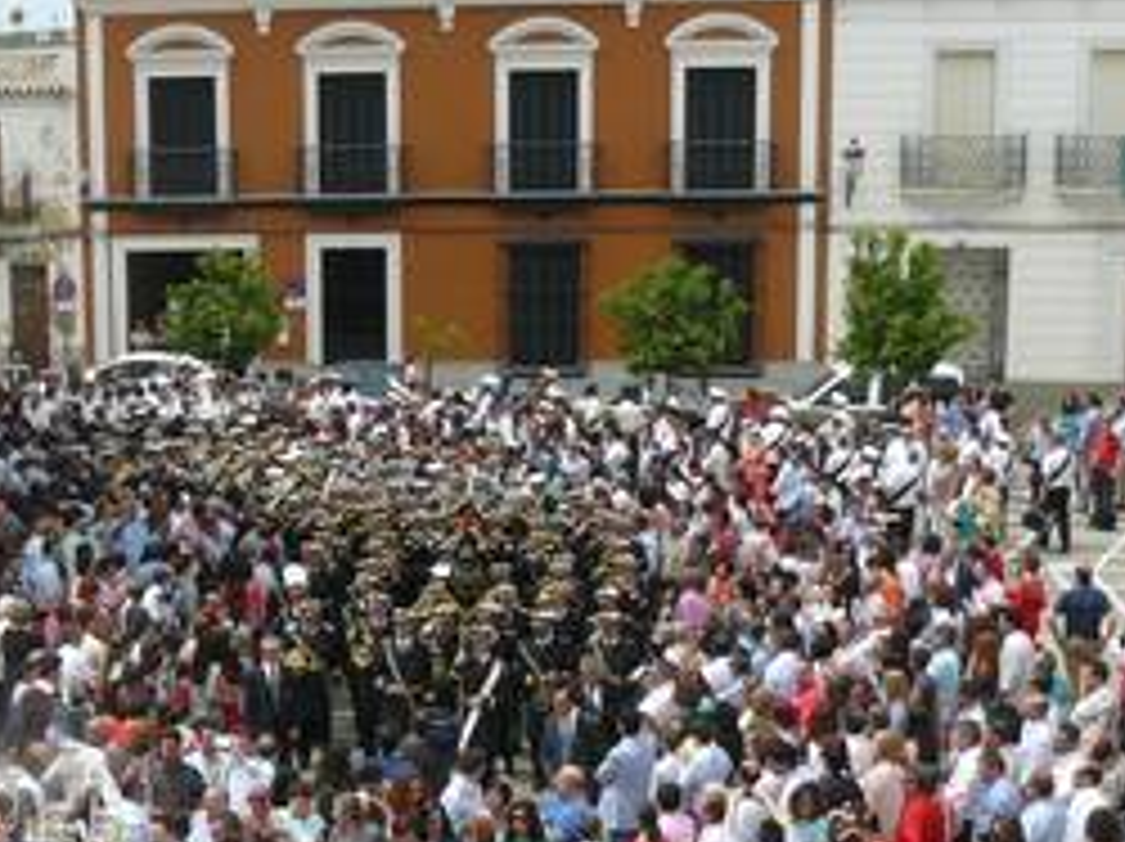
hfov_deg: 22.7
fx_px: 2695
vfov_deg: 17.6
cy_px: 711
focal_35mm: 83
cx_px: 22
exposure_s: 1/400
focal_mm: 6
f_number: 5.6
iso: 100
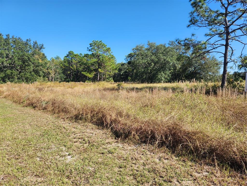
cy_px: 93
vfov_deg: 58.9
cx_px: 124
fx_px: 164
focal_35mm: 23
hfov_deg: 73.9
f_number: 1.8
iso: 20
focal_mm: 5.4
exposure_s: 1/957
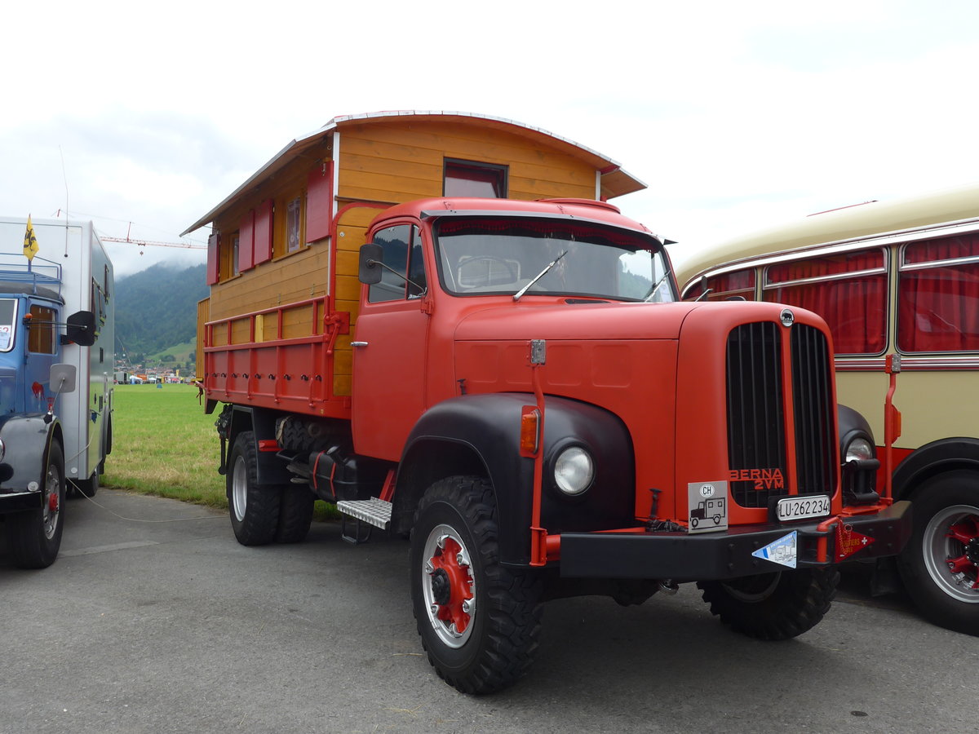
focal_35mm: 31
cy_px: 367
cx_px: 490
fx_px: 877
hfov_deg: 58.4
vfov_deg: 45.4
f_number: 2.8
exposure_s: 1/400
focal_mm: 6.5
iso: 80
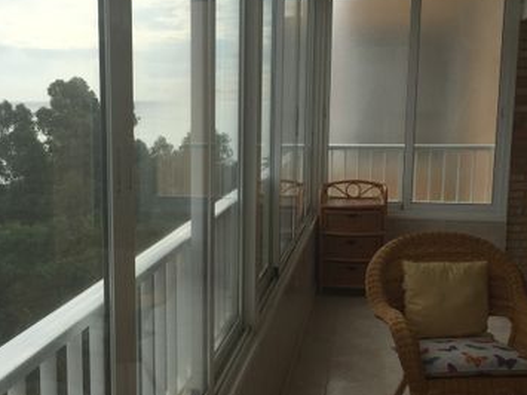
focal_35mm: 49
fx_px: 746
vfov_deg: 29.6
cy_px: 217
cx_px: 202
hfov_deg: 38.7
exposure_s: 1/1319
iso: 32
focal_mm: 4.15
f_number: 2.2
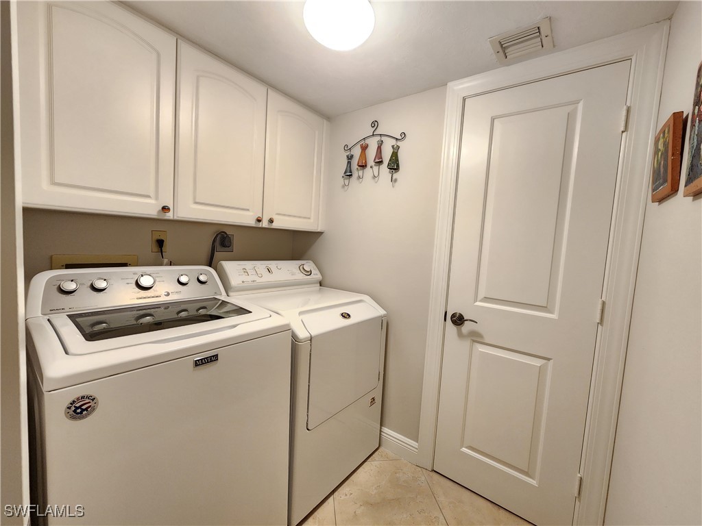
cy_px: 263
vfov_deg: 89.9
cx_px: 351
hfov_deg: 106.2
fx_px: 264
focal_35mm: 13
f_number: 2.2
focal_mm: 2.2
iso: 320
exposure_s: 1/60
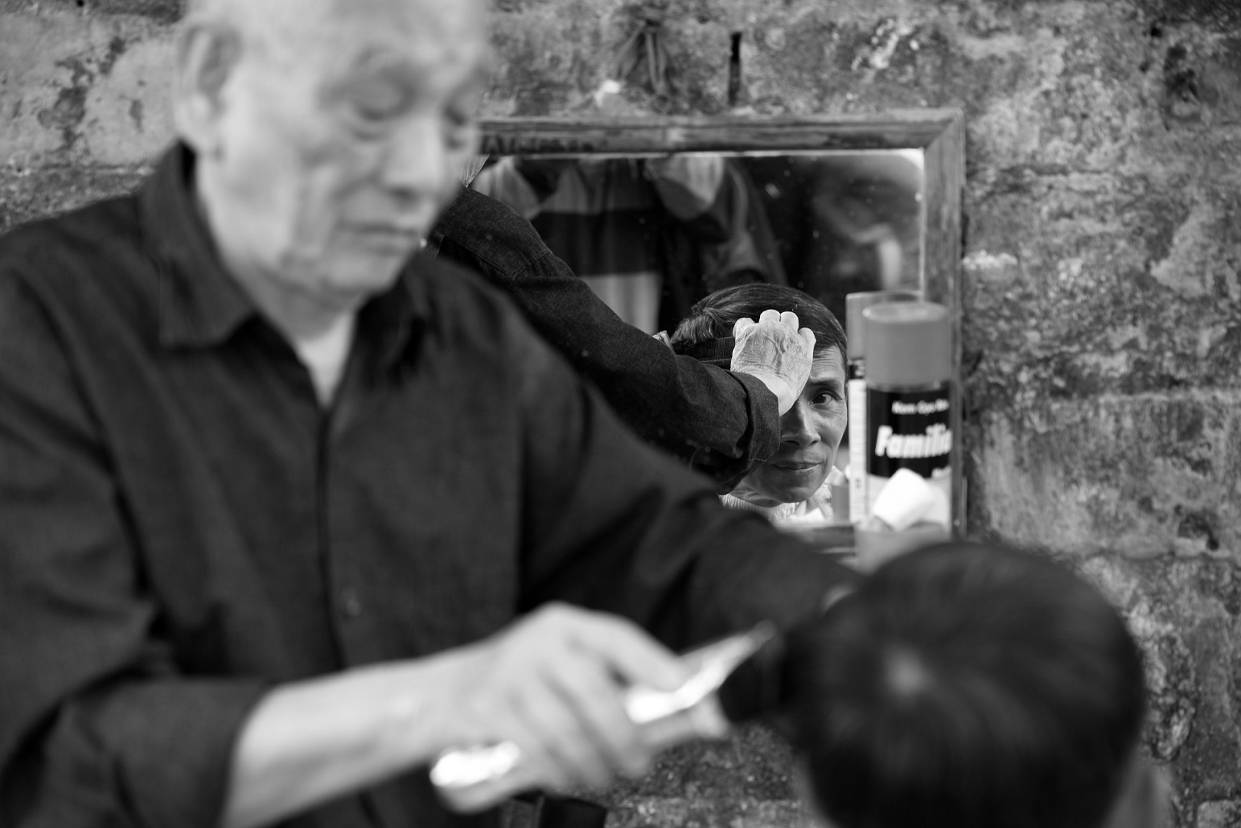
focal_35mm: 105
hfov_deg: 19.4
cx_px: 620
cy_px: 414
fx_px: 3621
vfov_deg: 13.1
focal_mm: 105
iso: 250
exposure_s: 1/40
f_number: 4
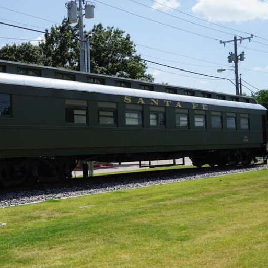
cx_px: 85
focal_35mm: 54
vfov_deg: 31.8
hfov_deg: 31.5
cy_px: 138
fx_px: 470
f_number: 11
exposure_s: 1/160
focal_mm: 27
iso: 100
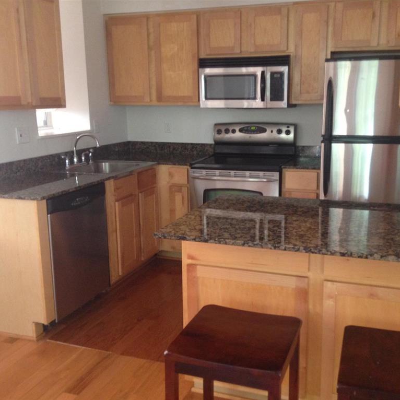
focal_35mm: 39
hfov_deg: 42.8
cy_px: 200
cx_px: 225
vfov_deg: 42.8
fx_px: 510
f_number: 2.4
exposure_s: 1/20
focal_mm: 4.12
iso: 200
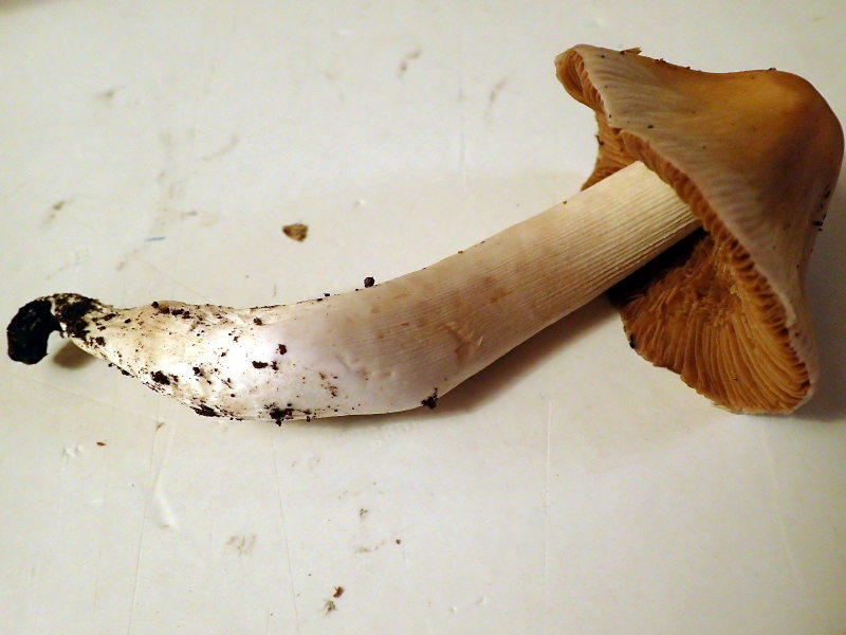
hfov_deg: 60.0
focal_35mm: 30
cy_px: 318
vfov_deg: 46.8
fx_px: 733
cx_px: 423
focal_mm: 5.5
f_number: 2.3
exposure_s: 1/30
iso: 500
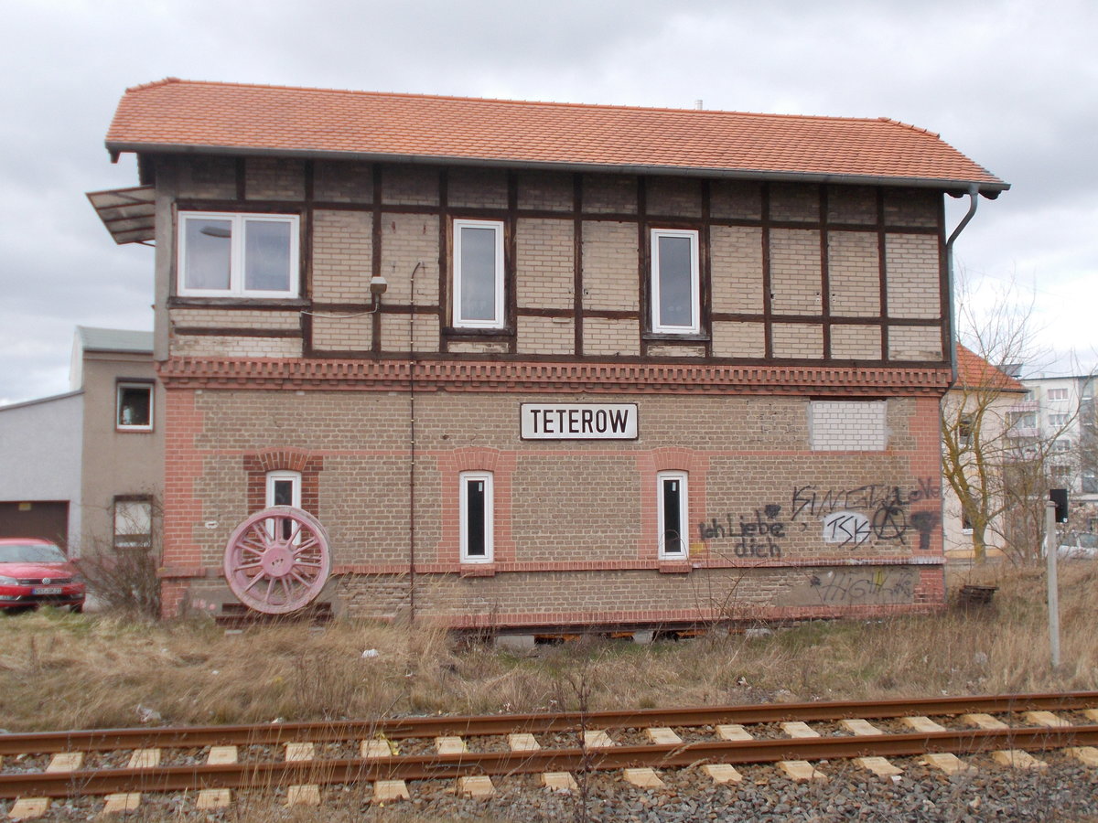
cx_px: 549
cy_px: 412
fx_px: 1078
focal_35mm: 34
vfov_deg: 41.8
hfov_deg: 54.0
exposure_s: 1/160
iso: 80
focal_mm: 6
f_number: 3.6
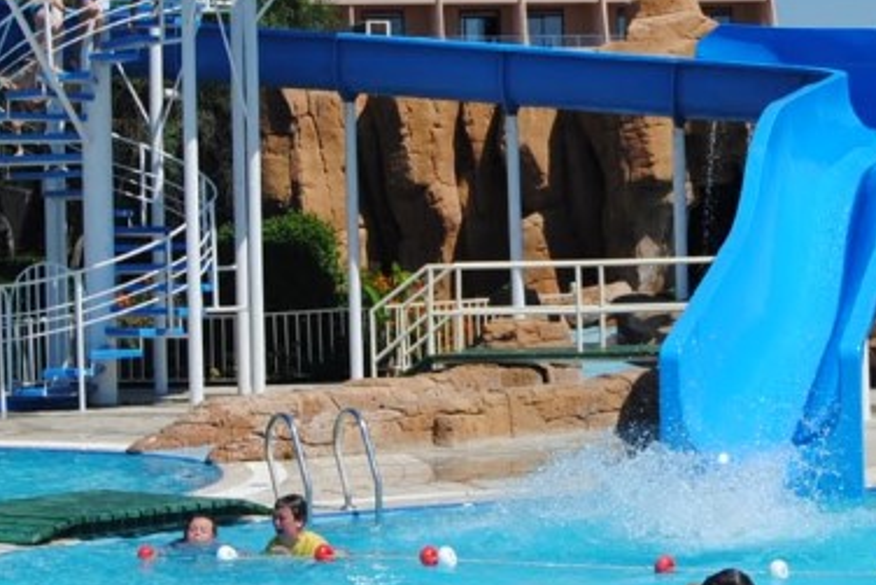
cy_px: 191
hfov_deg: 18.4
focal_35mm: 110
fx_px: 2678
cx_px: 679
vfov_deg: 12.4
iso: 100
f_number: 9
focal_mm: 24
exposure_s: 1/320
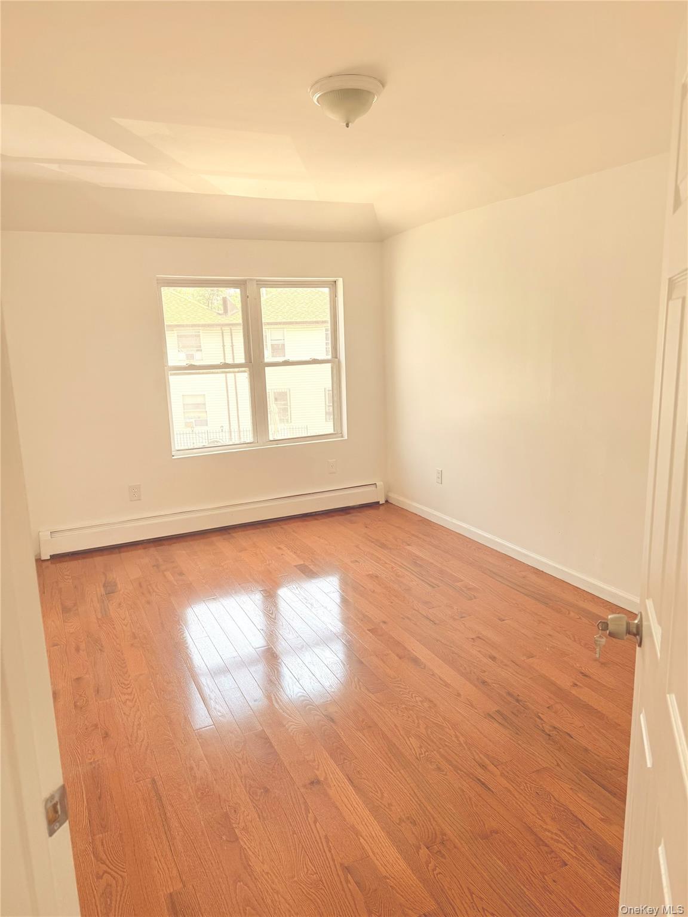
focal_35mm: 24
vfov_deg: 71.6
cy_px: 458
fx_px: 636
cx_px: 344
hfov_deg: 56.8
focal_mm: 6.76
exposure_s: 1/443
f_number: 1.78
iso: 100
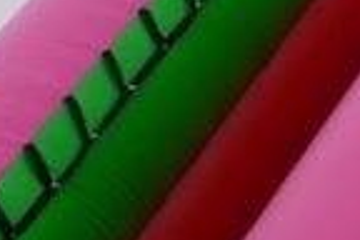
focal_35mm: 171
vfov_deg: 7.8
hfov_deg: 8.7
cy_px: 434
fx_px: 1710
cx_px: 1245
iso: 100
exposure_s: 1/100
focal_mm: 16
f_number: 7.1
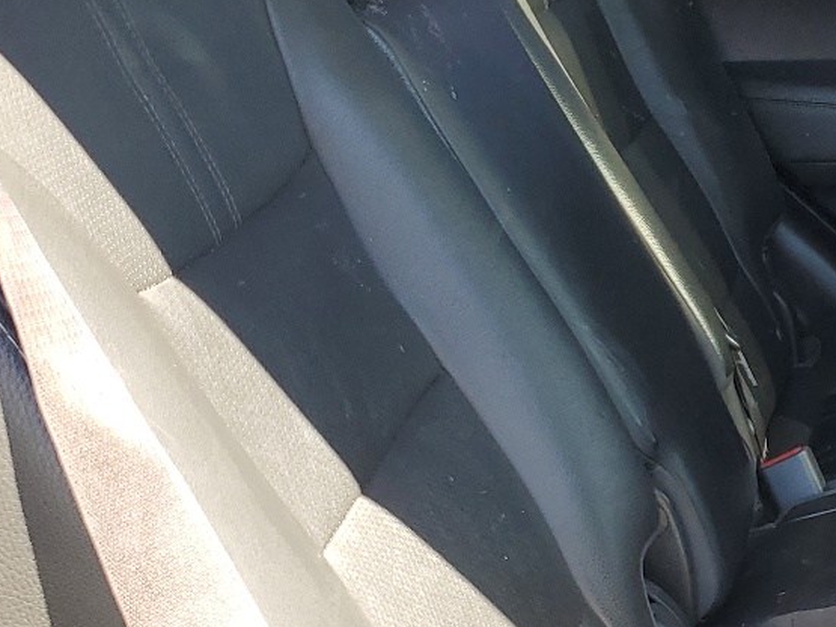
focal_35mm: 75
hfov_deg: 24.4
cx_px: 893
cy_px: 463
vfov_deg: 19.5
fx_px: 1811
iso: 50
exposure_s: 1/152
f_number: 1.5
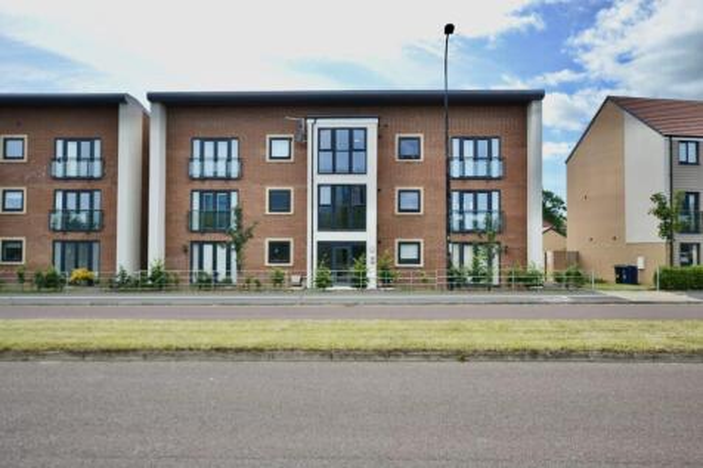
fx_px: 586
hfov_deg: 61.9
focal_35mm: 30
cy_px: 234
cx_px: 352
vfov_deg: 43.6
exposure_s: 1/800
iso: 100
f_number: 3.5
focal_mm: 20
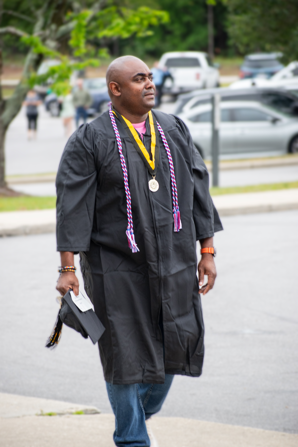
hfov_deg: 5.6
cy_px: 224
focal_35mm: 248
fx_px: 3073
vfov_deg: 8.3
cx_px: 149
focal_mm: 165
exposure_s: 1/320
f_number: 5
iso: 500
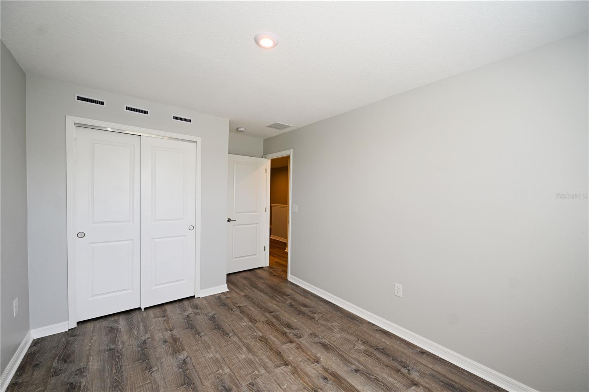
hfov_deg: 104.3
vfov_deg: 81.2
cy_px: 196
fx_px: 229
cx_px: 294
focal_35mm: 14
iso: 2200
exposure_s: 1/60
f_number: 4
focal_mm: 14
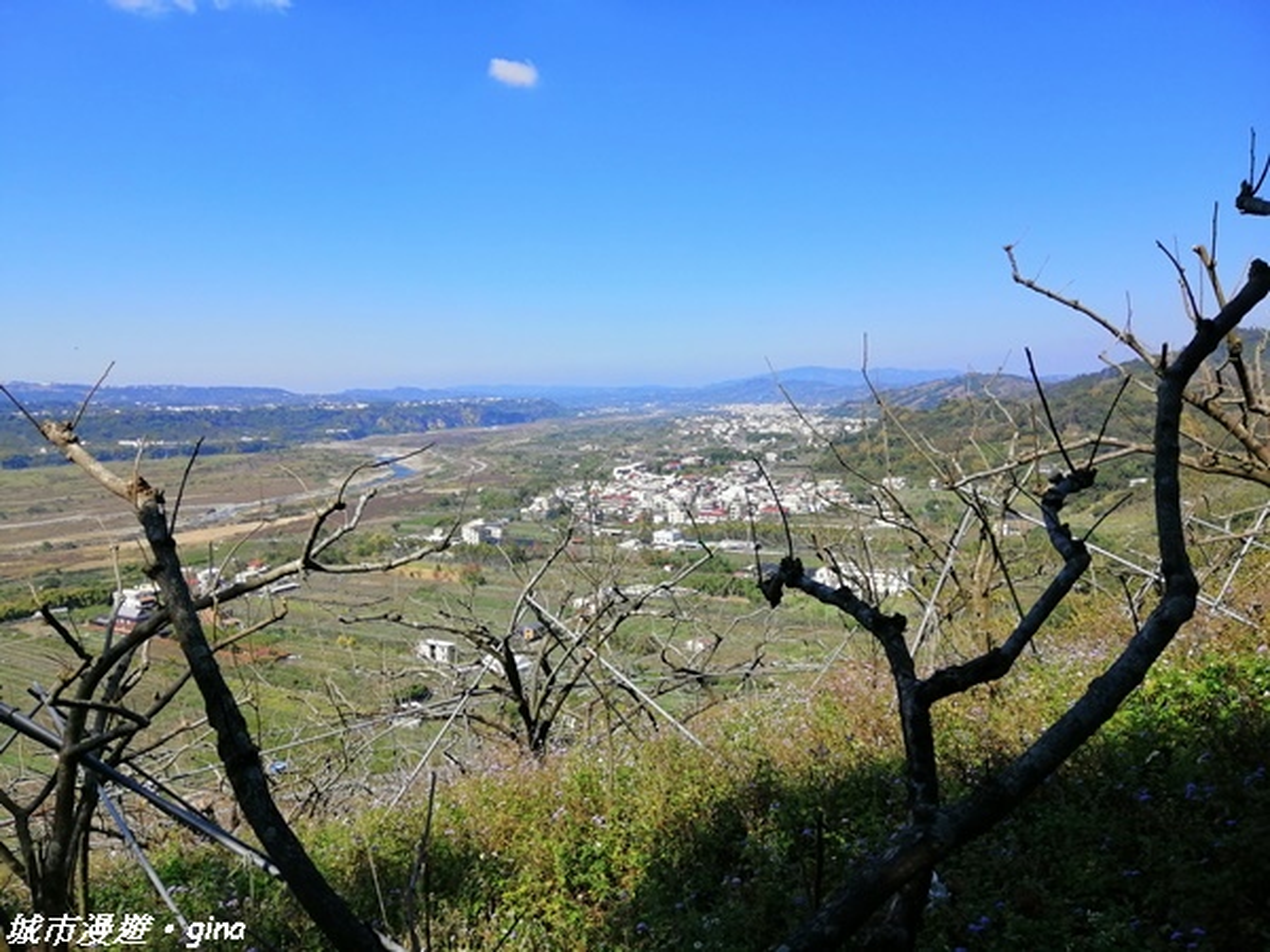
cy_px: 476
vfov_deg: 53.1
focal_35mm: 26
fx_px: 954
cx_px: 635
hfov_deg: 67.3
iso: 50
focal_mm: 3.81
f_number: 2.2
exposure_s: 1/1041
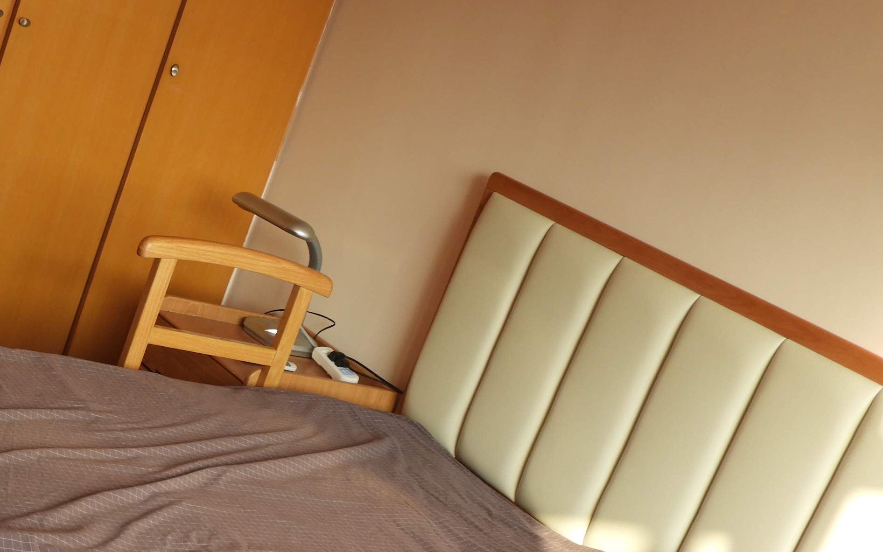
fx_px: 1540
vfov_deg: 20.1
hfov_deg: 31.2
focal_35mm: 64
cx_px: 179
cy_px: 443
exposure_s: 1/60
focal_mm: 6.3
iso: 100
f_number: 3.8
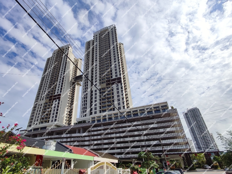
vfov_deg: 78.1
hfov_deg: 94.5
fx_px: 107
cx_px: 116
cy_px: 87
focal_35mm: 16
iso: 50
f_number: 2.2
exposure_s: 1/3450
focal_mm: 1.65
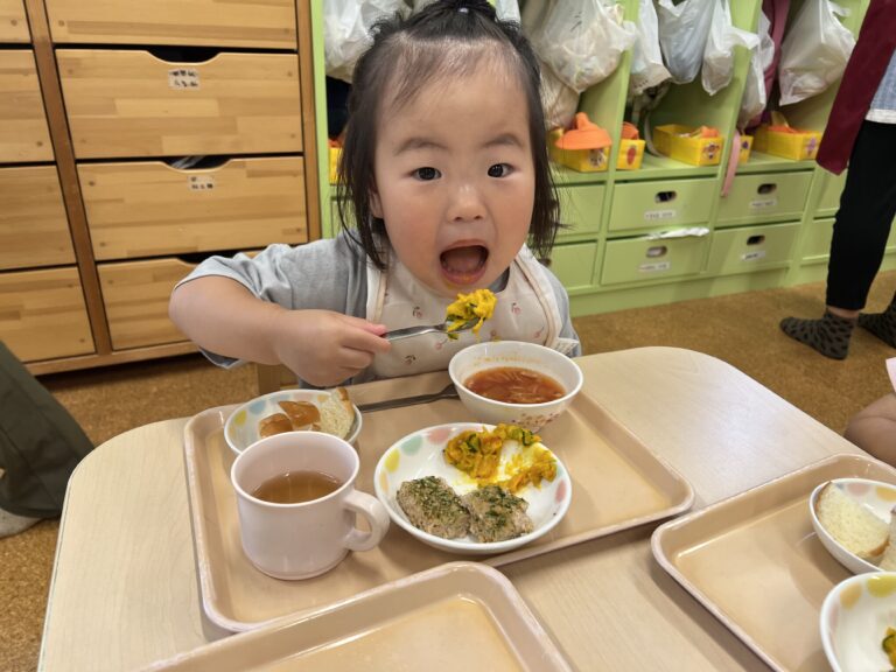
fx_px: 673
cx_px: 448
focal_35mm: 26
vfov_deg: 53.1
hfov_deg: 67.3
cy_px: 336
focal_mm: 5.7
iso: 80
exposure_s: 1/60
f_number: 1.5
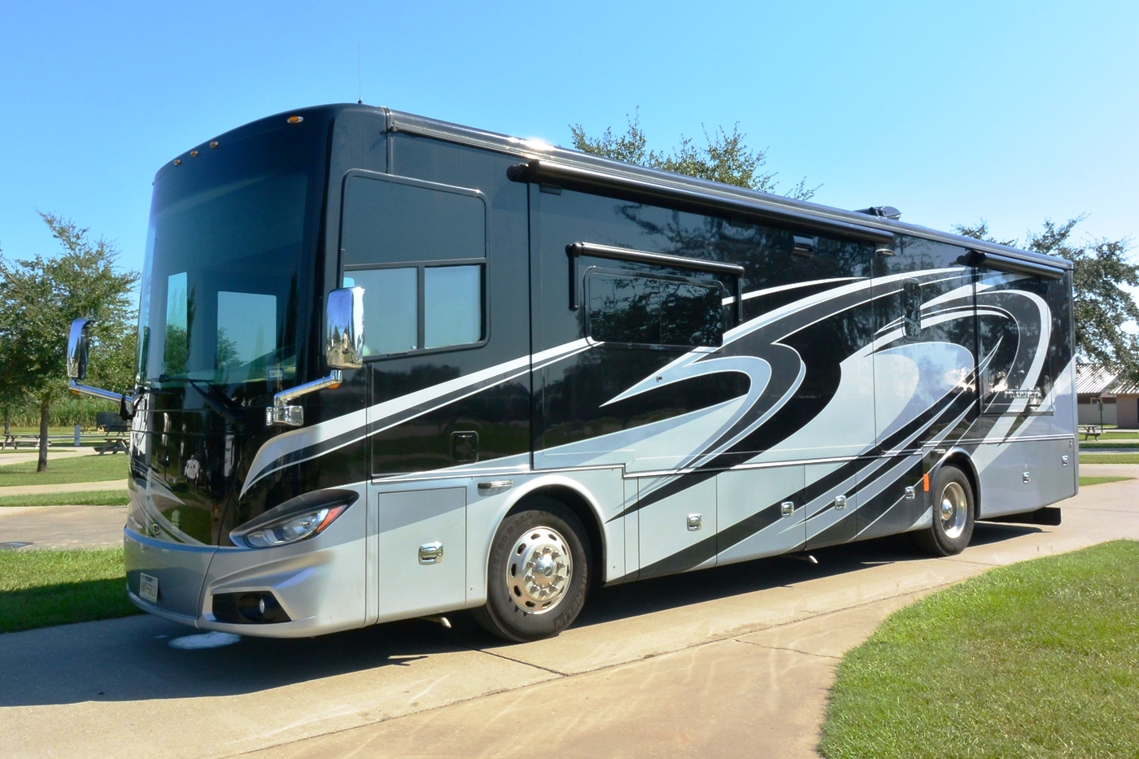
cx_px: 570
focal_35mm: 32
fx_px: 1012
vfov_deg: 41.1
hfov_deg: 58.7
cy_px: 380
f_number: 16
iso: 200
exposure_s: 1/125
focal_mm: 12.2
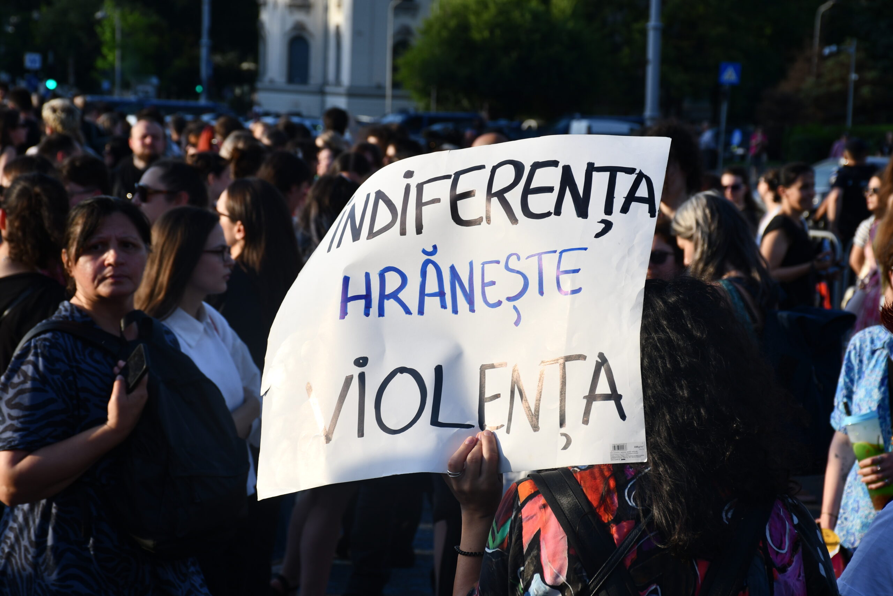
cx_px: 446
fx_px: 2778
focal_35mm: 112
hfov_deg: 18.3
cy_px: 298
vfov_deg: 12.2
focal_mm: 75
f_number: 8
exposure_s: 1/250
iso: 110
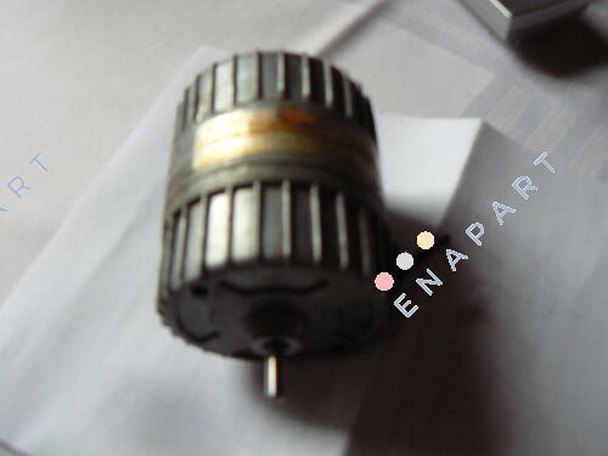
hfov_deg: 51.4
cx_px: 304
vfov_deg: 39.7
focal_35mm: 36
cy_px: 228
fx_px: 632
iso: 200
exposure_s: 1/25
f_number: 2.8
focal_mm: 6
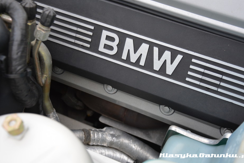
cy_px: 73
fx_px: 427
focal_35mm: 63
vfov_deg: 21.6
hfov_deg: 31.9
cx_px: 119
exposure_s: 1/100
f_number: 4.5
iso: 400
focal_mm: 38
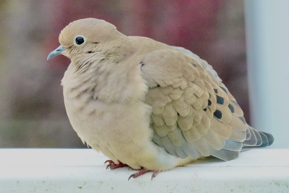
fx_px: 4215
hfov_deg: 3.9
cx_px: 144
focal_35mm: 525
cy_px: 96
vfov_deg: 2.6
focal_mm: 350
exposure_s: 1/800
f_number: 8
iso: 6400
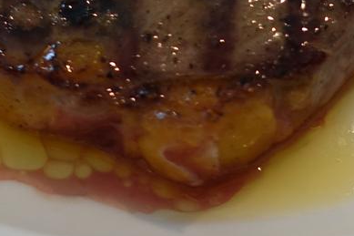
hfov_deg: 18.4
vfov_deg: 11.1
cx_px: 200
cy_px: -243
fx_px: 1091
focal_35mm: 111
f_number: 2.2
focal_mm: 8.8
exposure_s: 1/30
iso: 125
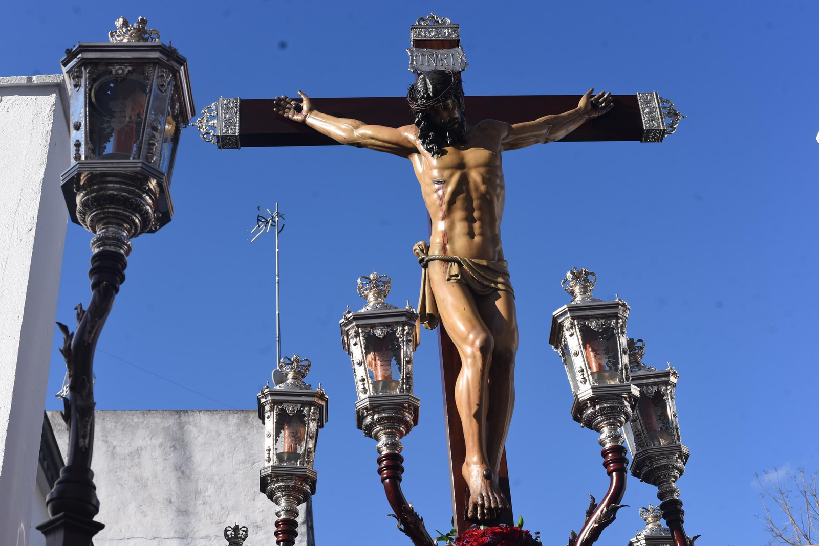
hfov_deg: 39.6
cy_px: 273
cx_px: 410
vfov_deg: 27.0
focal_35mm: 50
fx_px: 1138
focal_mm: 50
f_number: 8
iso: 100
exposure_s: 1/250
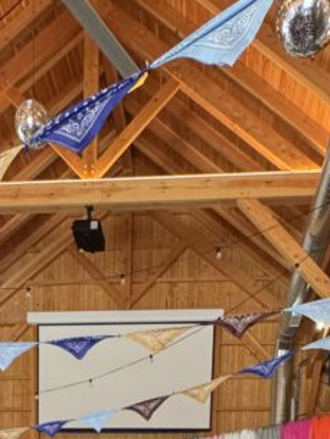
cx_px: 147
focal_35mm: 47
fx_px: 597
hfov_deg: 30.9
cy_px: 671
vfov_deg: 27.1
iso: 320
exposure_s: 1/60
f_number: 2.2
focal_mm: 2.22
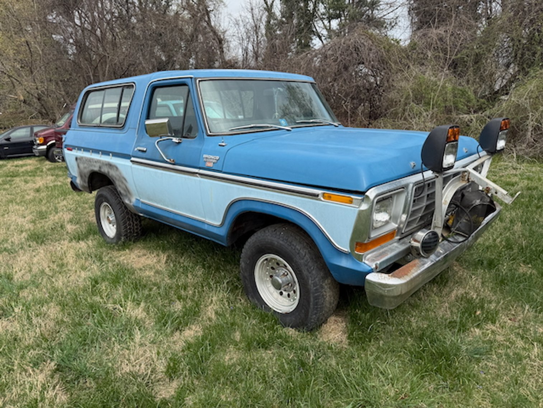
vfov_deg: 56.8
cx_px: 272
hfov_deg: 71.6
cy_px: 204
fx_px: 377
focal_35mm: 24
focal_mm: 6.76
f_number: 1.78
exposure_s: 1/2801
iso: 80
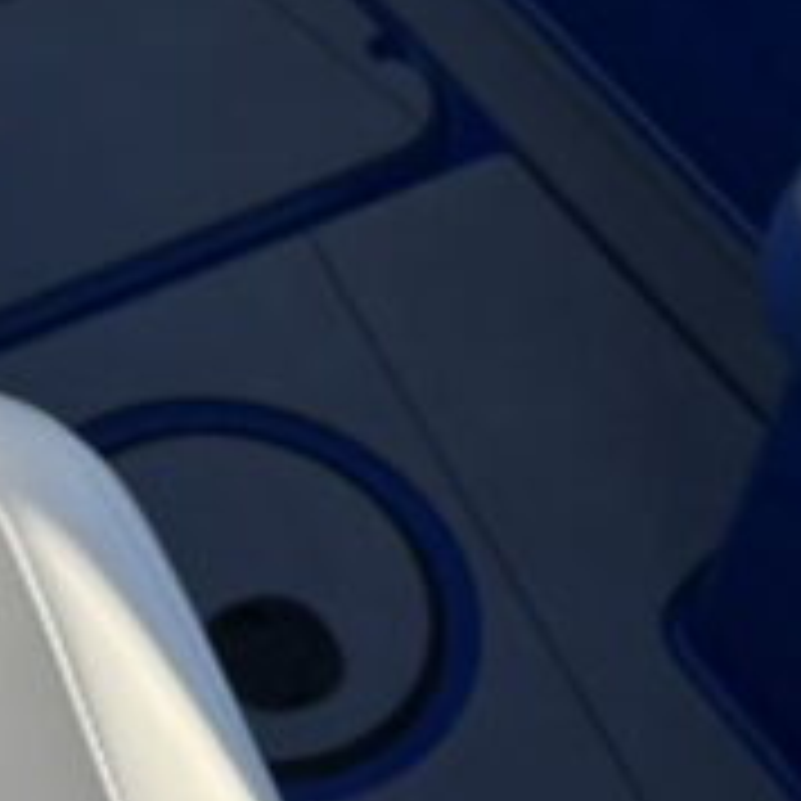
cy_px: -675
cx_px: -88
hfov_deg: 12.4
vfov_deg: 11.6
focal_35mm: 138
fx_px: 3613
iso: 50
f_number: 1.6
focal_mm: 5.96
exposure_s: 1/3106
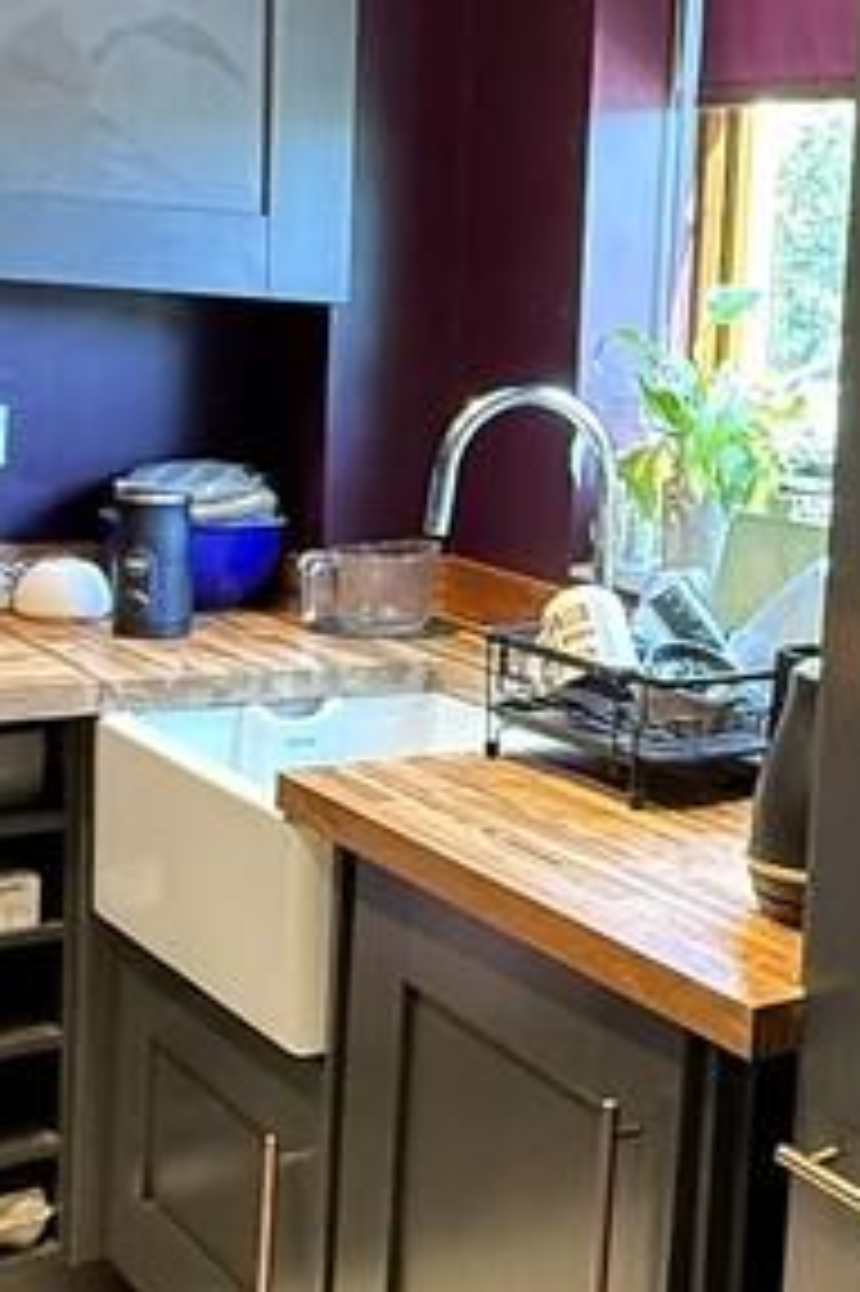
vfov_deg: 38.2
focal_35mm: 52
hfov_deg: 22.3
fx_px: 1865
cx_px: 1216
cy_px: 576
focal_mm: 2.22
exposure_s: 1/50
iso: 500
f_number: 2.2
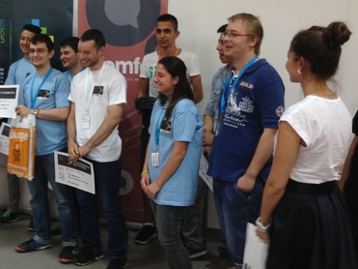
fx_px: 589
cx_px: 72
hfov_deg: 32.9
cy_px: 124
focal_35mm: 57
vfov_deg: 25.6
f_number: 2.4
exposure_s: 1/20
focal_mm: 4.12
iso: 125
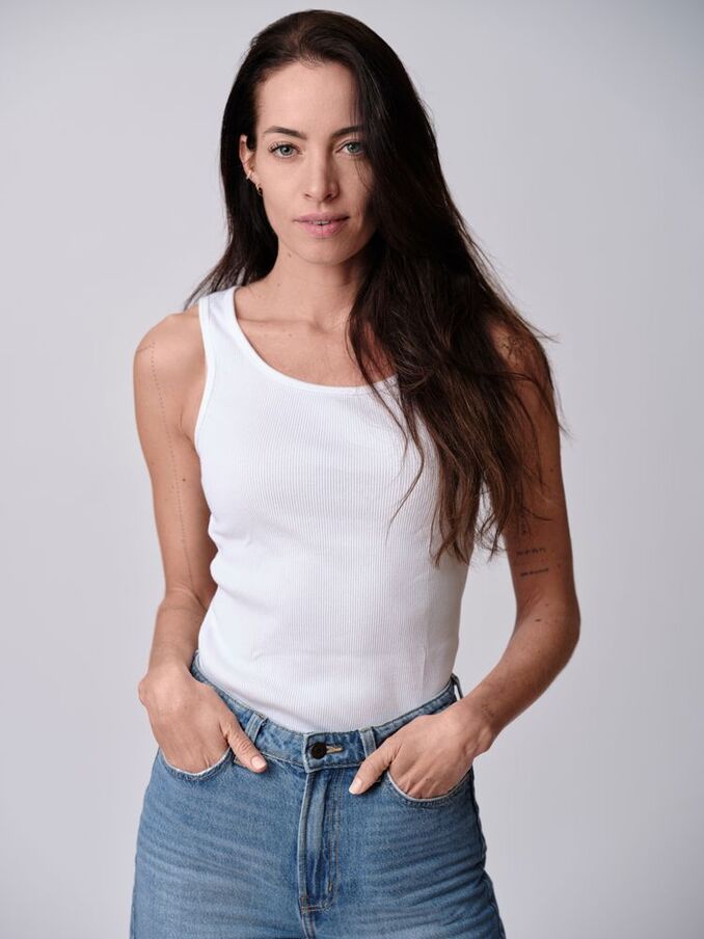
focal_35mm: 87
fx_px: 2359
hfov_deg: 17.0
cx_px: 352
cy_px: 470
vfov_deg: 22.5
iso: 100
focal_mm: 110
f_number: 4
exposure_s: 1/125
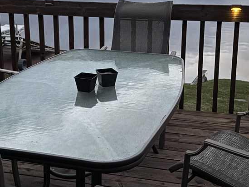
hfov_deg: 34.3
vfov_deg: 25.9
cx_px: 102
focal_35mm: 56
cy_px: 61
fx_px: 403
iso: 1600
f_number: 1.78
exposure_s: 1/22
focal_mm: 6.76
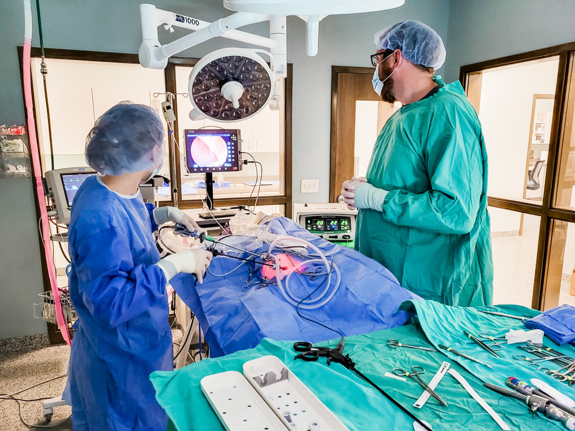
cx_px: 288
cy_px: 216
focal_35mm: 26
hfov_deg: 67.3
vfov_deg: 53.1
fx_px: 432
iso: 400
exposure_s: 1/40
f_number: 1.8
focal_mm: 5.4
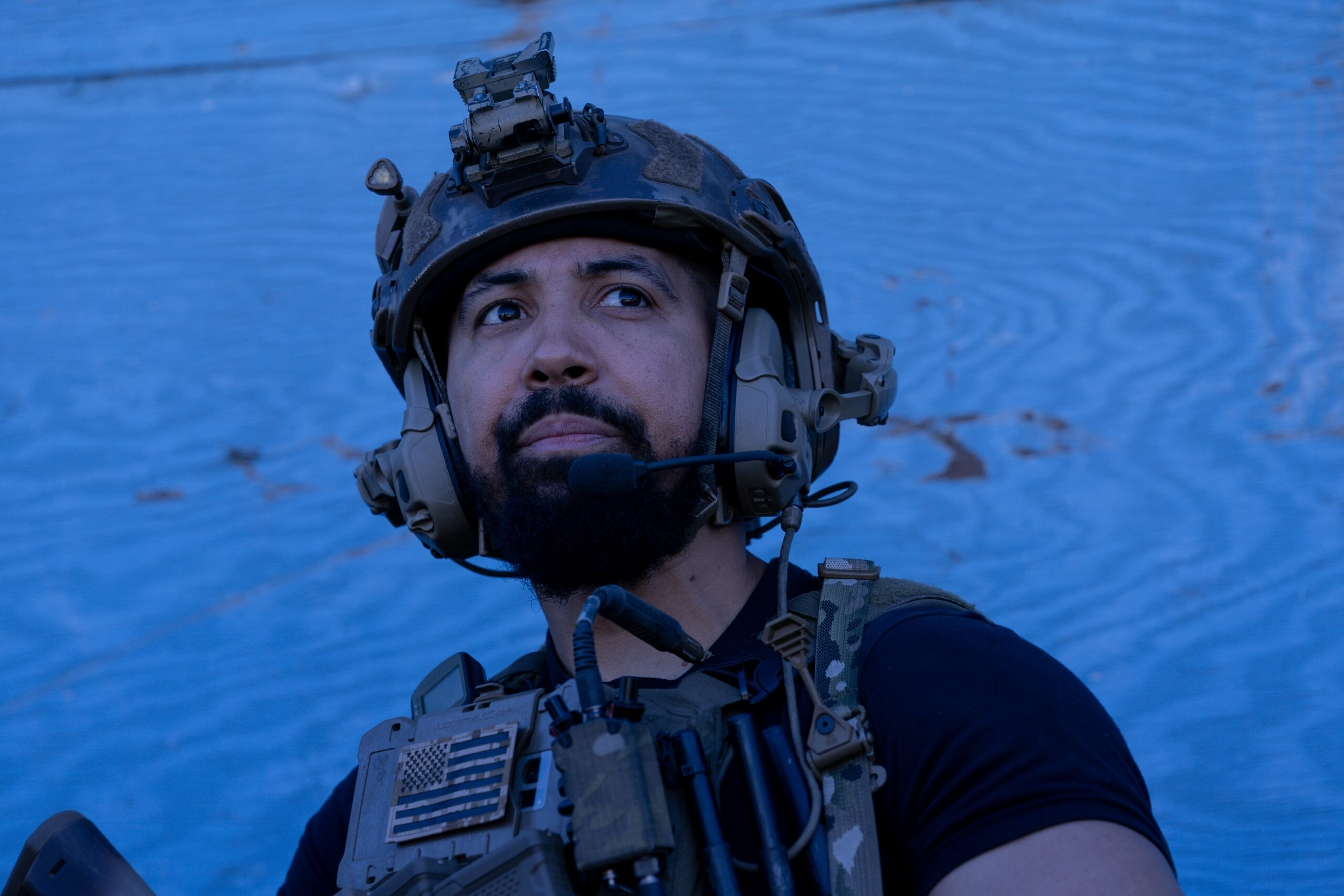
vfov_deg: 6.9
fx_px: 7467
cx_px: 672
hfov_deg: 10.3
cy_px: 448
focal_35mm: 200
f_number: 5
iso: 200
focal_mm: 200
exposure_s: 1/500
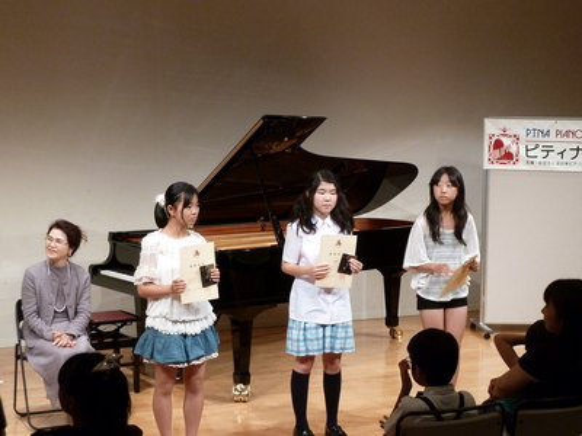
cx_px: 291
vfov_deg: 23.3
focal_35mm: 63
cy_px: 218
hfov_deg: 30.7
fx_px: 1059
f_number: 4
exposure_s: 1/40
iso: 400
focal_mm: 10.3
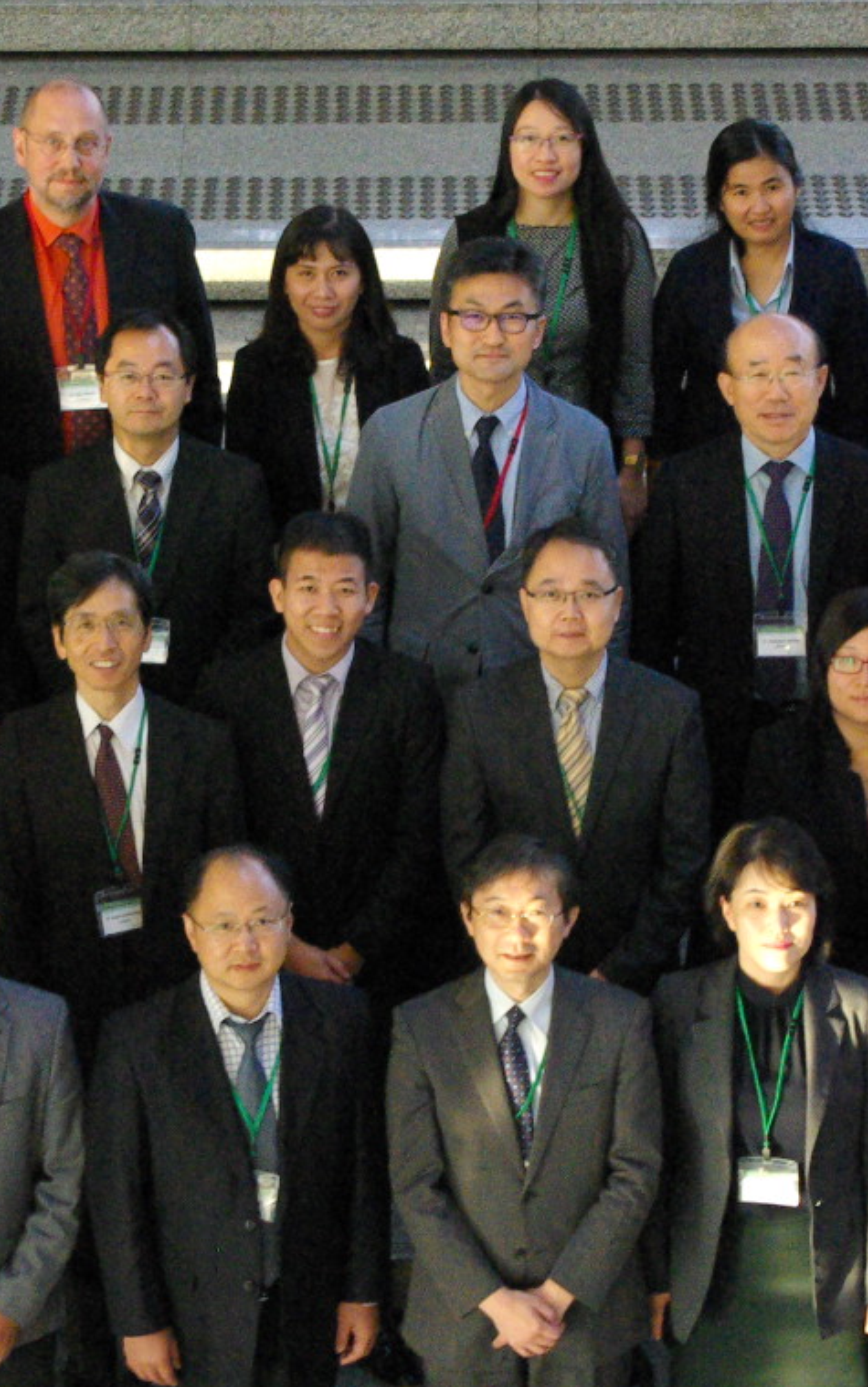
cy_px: 610
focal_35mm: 165
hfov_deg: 7.9
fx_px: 6248
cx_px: 342
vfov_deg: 12.7
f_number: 5.6
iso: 1600
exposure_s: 1/90
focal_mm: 45
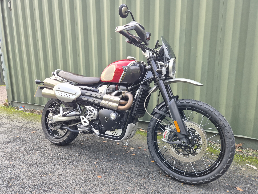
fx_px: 171
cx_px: 129
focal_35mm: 23
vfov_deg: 58.9
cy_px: 97
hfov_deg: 73.9
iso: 64
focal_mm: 5.4
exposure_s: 1/180
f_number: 1.8
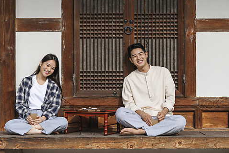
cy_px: 73
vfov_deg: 12.9
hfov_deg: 19.2
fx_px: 674
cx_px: 90
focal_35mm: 106
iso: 125
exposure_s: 1/800
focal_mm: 85
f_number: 3.5
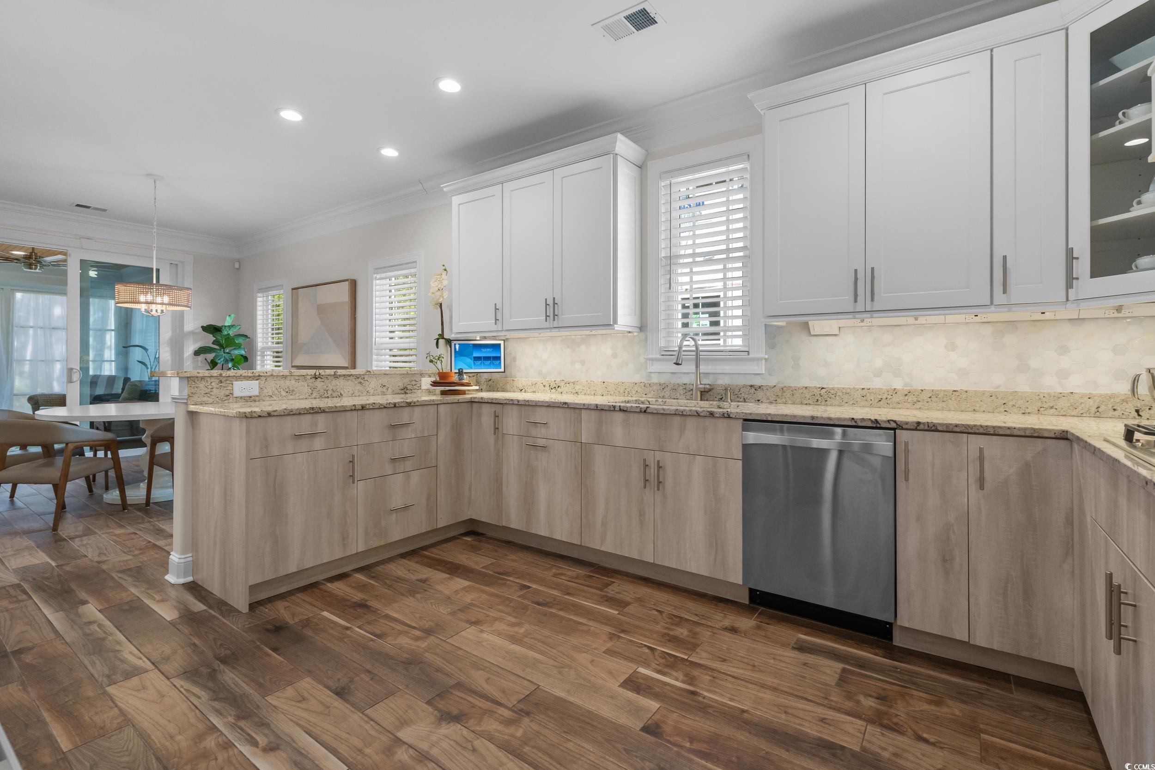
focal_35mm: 16
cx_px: 578
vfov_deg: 73.8
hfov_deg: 96.7
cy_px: 385
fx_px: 513
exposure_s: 1/15
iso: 1000
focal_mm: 16
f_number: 8
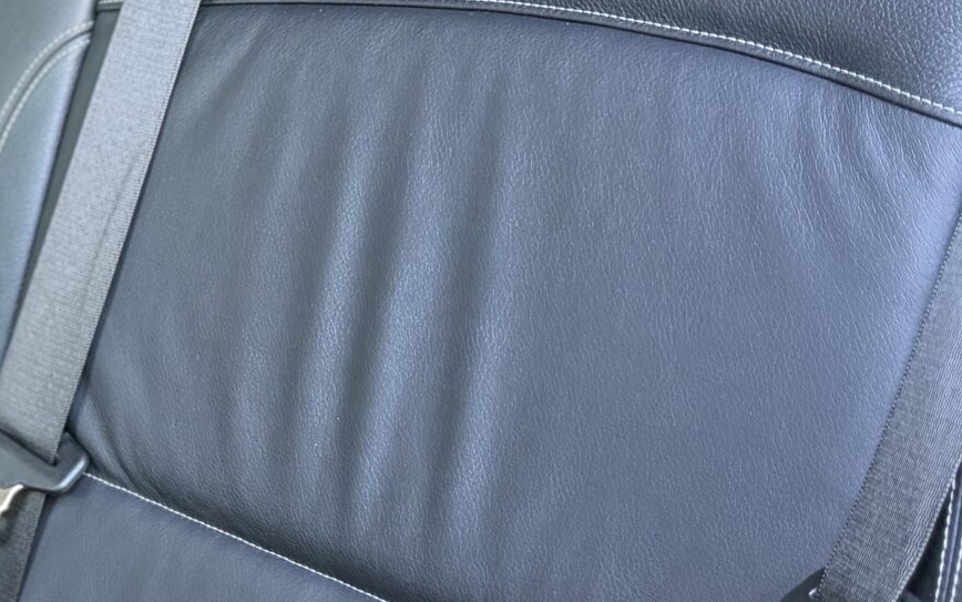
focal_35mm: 75
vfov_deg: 17.4
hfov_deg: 24.9
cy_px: 226
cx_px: -178
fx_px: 1967
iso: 250
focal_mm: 6.76
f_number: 1.78
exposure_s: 1/60
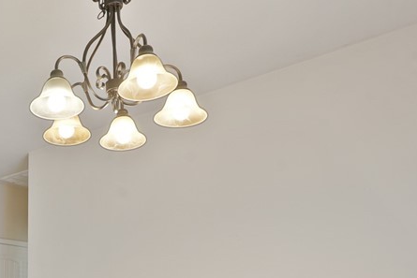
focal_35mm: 39
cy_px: 293
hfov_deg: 43.7
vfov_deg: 31.1
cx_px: 17
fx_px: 452
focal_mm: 16
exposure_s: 1/1.6
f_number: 10
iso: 320
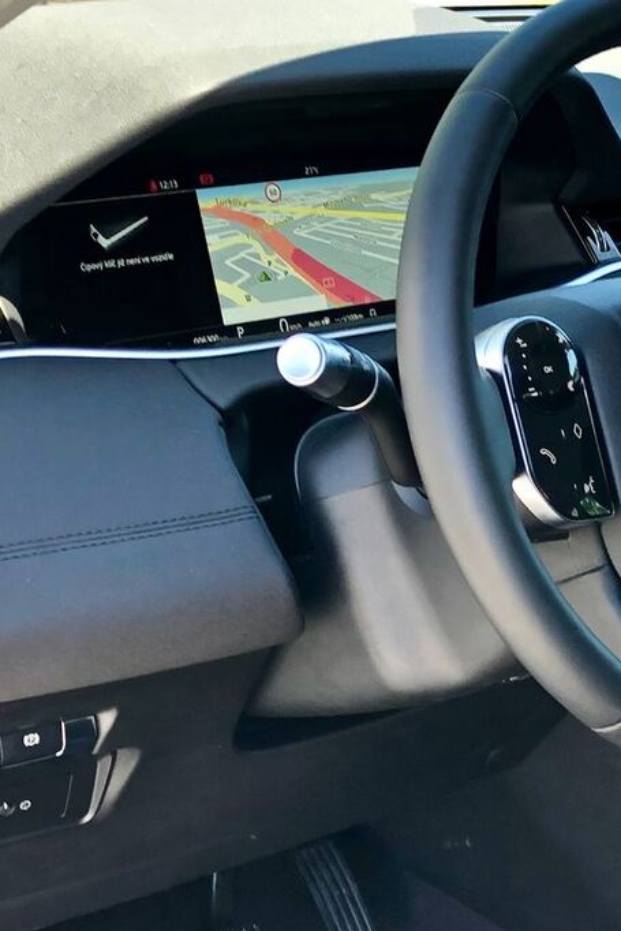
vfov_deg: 24.7
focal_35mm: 82
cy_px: 579
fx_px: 2121
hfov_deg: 16.1
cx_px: 721
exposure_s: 1/120
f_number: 1.8
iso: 64
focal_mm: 4
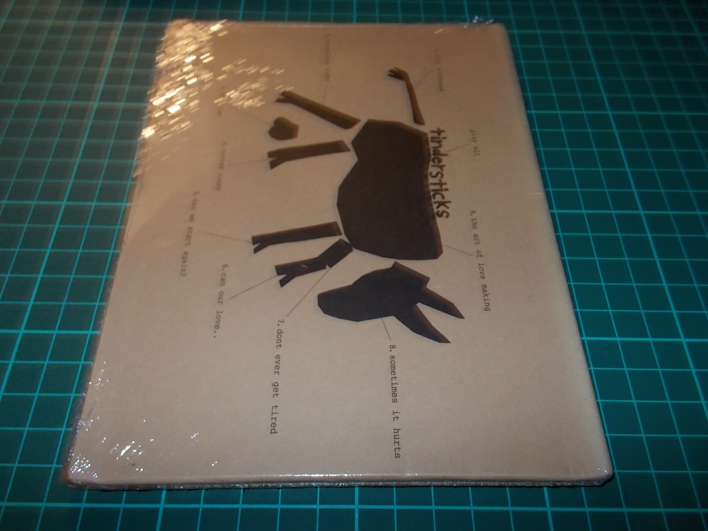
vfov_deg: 48.2
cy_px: 266
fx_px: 593
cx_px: 354
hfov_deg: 61.7
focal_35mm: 29
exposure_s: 1/30
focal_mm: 4.1
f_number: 3.3
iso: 200
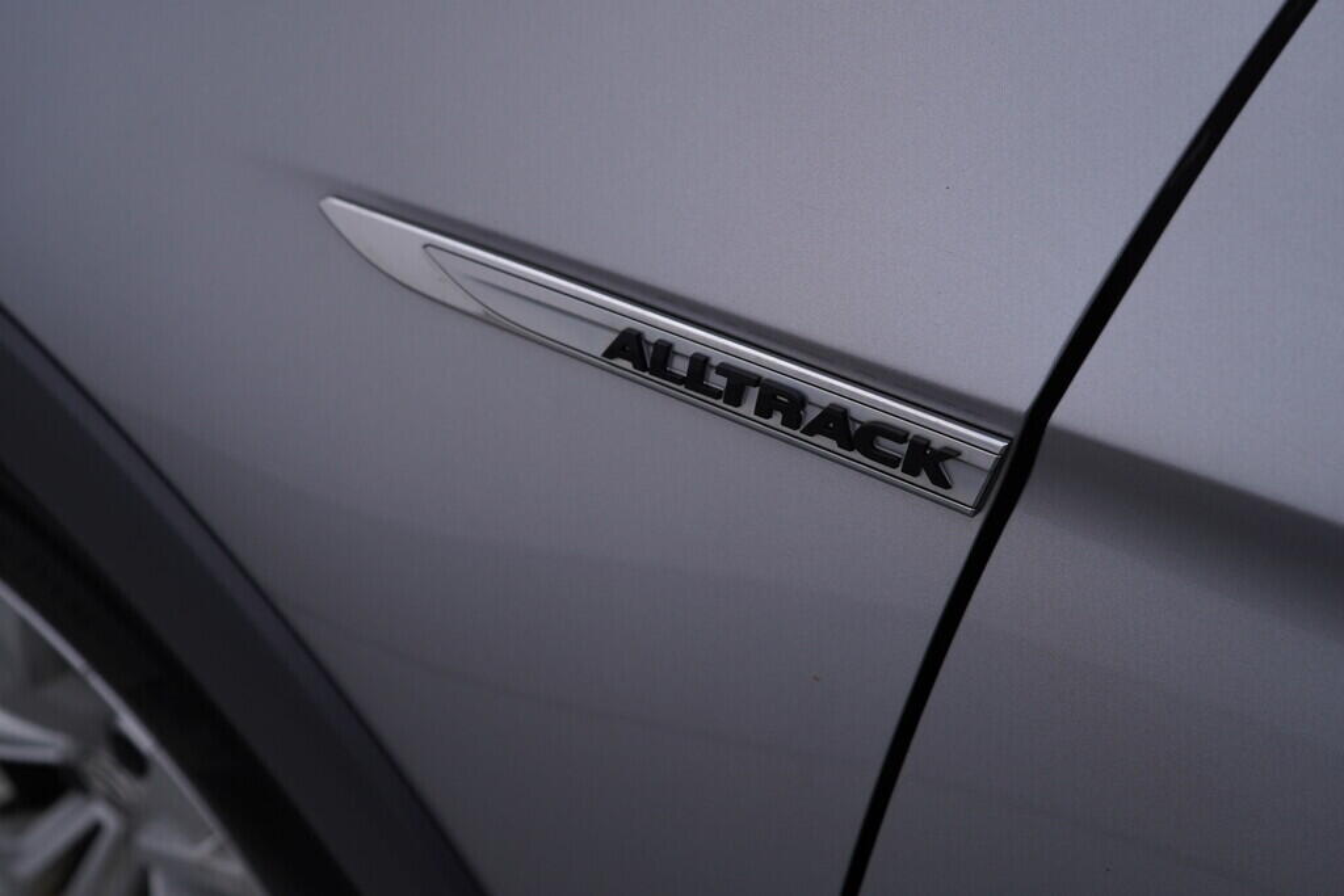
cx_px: 672
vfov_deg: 36.9
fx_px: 1344
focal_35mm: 36
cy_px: 448
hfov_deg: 53.1
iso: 125
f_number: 5
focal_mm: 24
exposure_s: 1/125
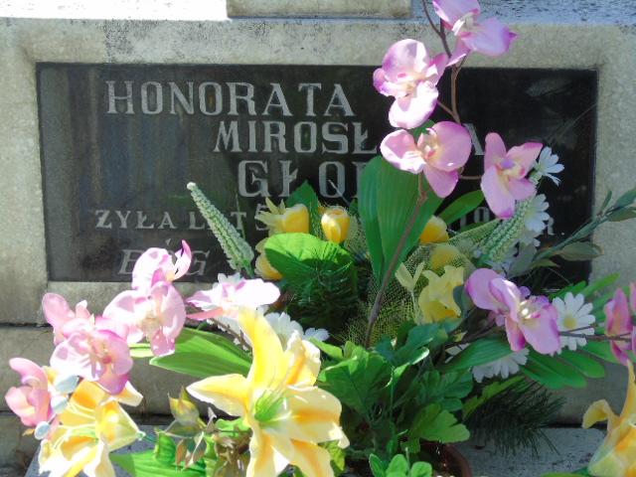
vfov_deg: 13.7
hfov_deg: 18.2
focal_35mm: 108
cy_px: 238
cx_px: 318
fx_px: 1984
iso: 80
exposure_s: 1/250
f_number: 4.4
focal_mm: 19
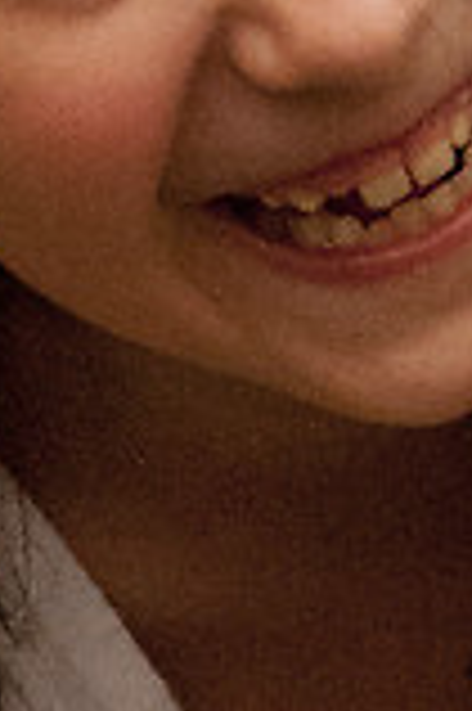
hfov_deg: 0.8
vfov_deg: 1.1
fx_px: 35850
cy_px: 464
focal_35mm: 1819
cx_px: 285
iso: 2000
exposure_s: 1/4000
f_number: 3.2
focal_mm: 160
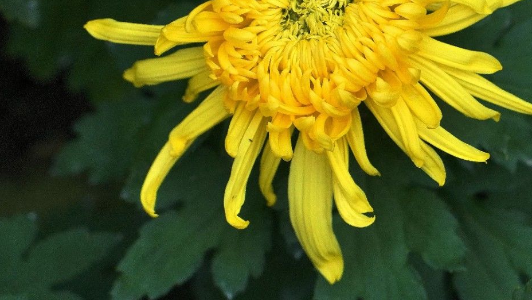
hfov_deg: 8.7
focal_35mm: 248
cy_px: 35
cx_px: 326
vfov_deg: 4.9
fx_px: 3498
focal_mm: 105
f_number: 4
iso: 1250
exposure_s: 1/640
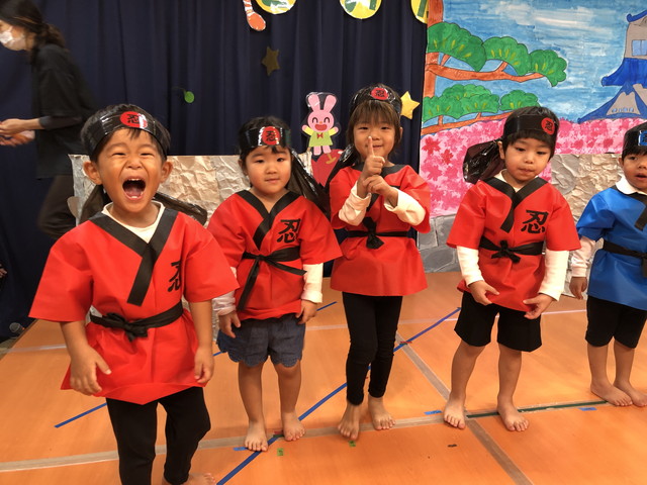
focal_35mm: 28
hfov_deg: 63.4
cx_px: 324
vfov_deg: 49.7
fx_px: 523
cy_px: 242
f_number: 1.8
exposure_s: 1/60
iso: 100
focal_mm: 3.99
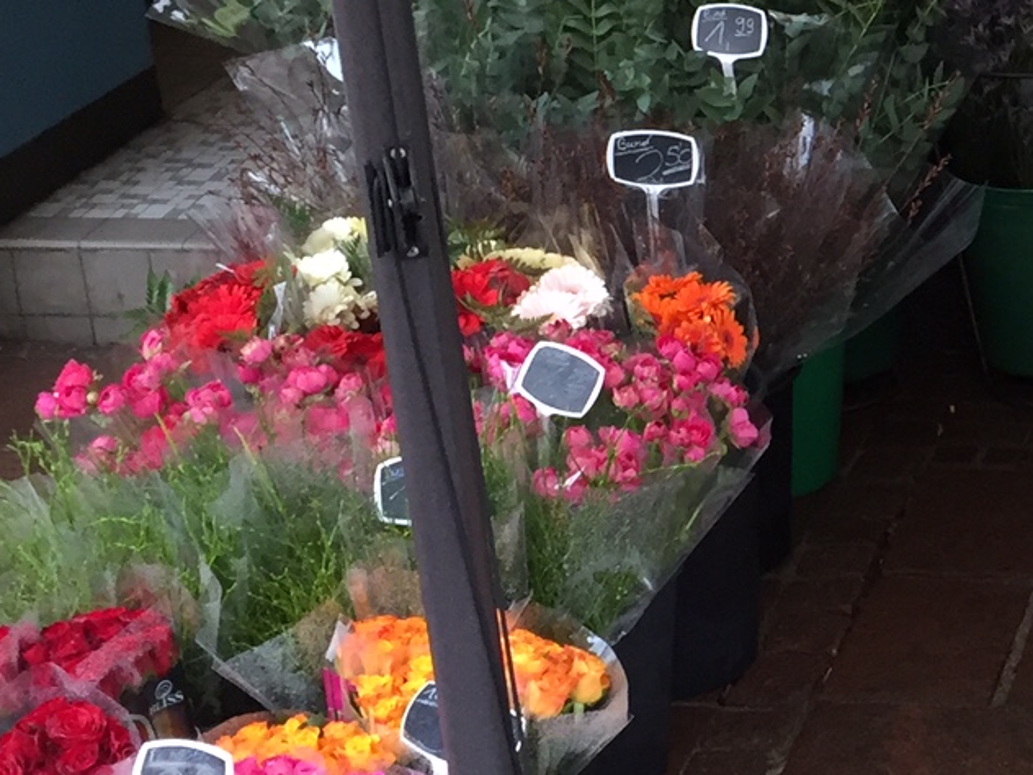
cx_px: 1414
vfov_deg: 15.7
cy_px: 402
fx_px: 2805
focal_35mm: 94
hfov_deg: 19.0
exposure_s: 1/33
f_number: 2.2
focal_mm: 4.15
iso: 50
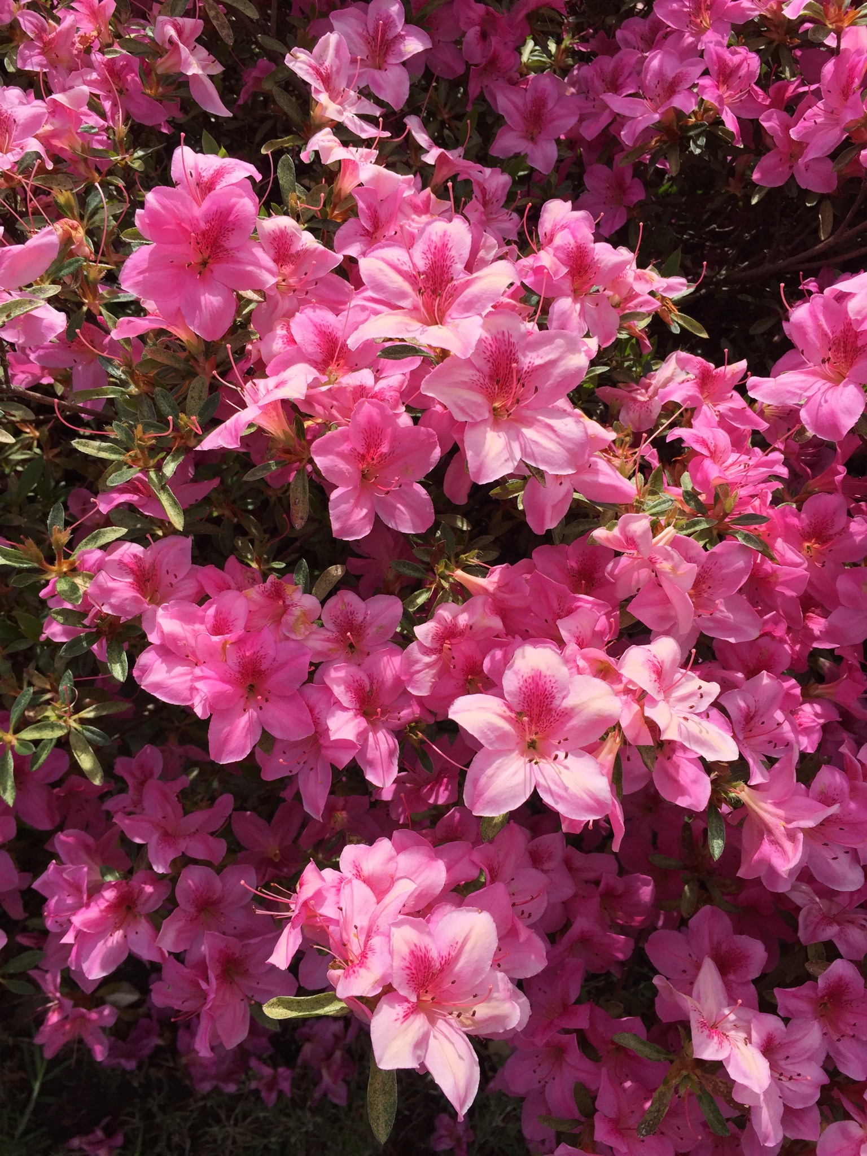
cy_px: 578
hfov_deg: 48.2
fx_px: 968
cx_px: 434
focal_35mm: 29
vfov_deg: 61.7
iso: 32
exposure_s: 1/2083
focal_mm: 4.15
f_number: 2.2
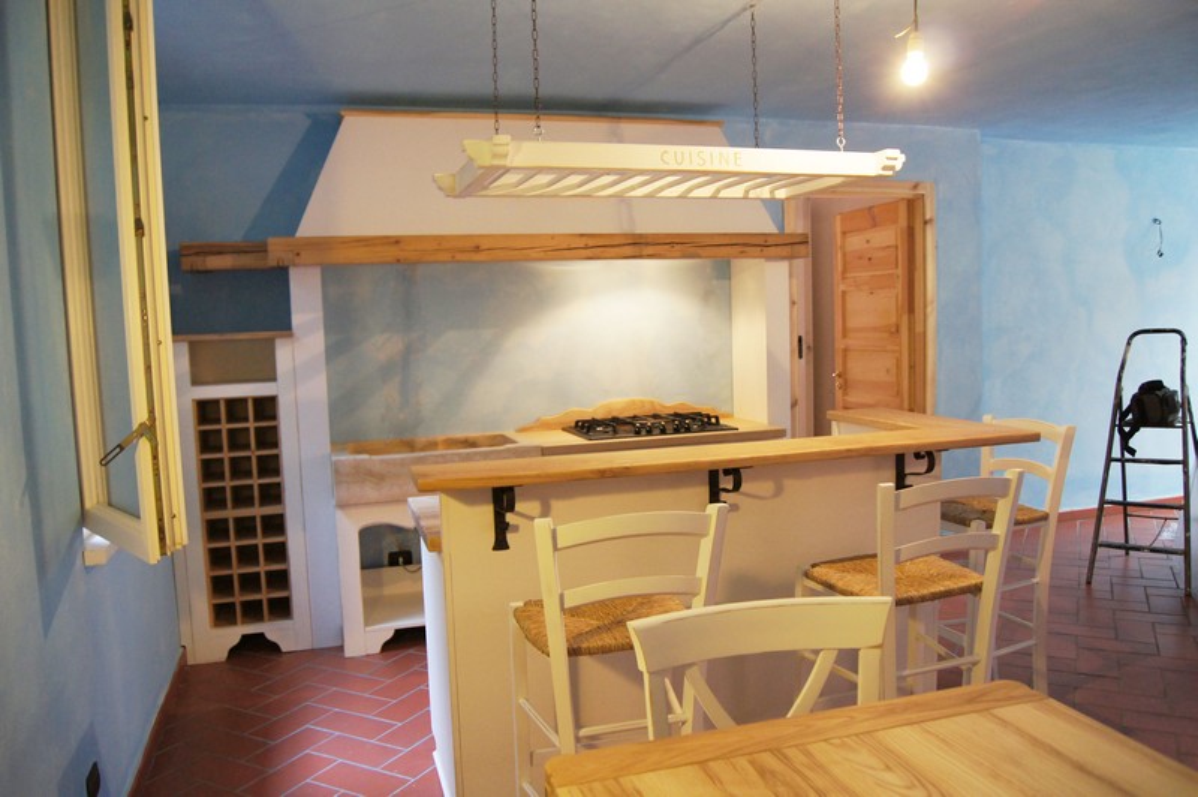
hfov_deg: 67.4
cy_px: 398
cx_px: 599
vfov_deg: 47.9
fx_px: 898
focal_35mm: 27
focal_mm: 18
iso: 500
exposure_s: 1/30
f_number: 3.5
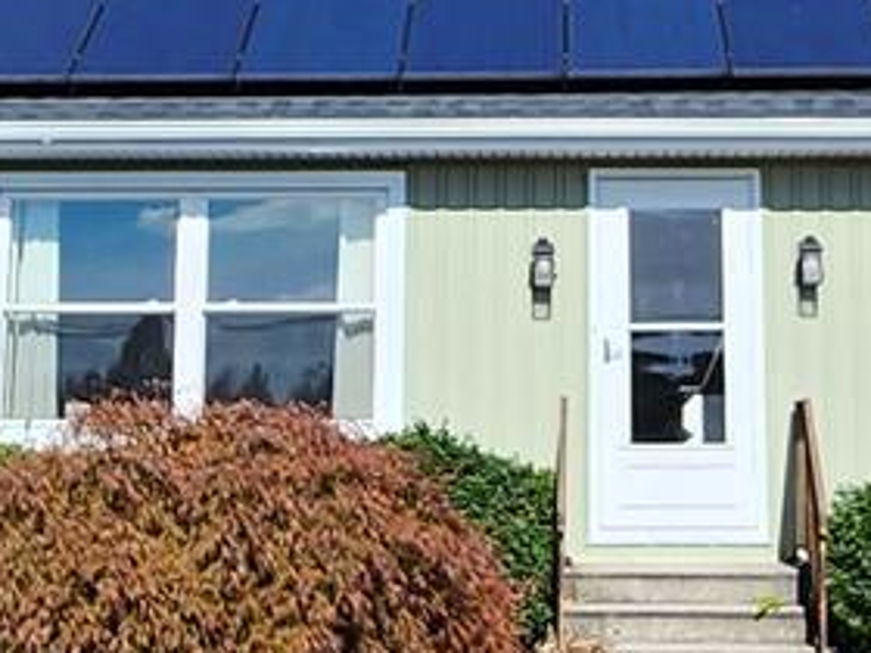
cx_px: 535
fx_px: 2390
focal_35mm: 95
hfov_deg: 20.6
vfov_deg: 14.8
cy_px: -224
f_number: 2.2
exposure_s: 1/1614
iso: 50
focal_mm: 2.2
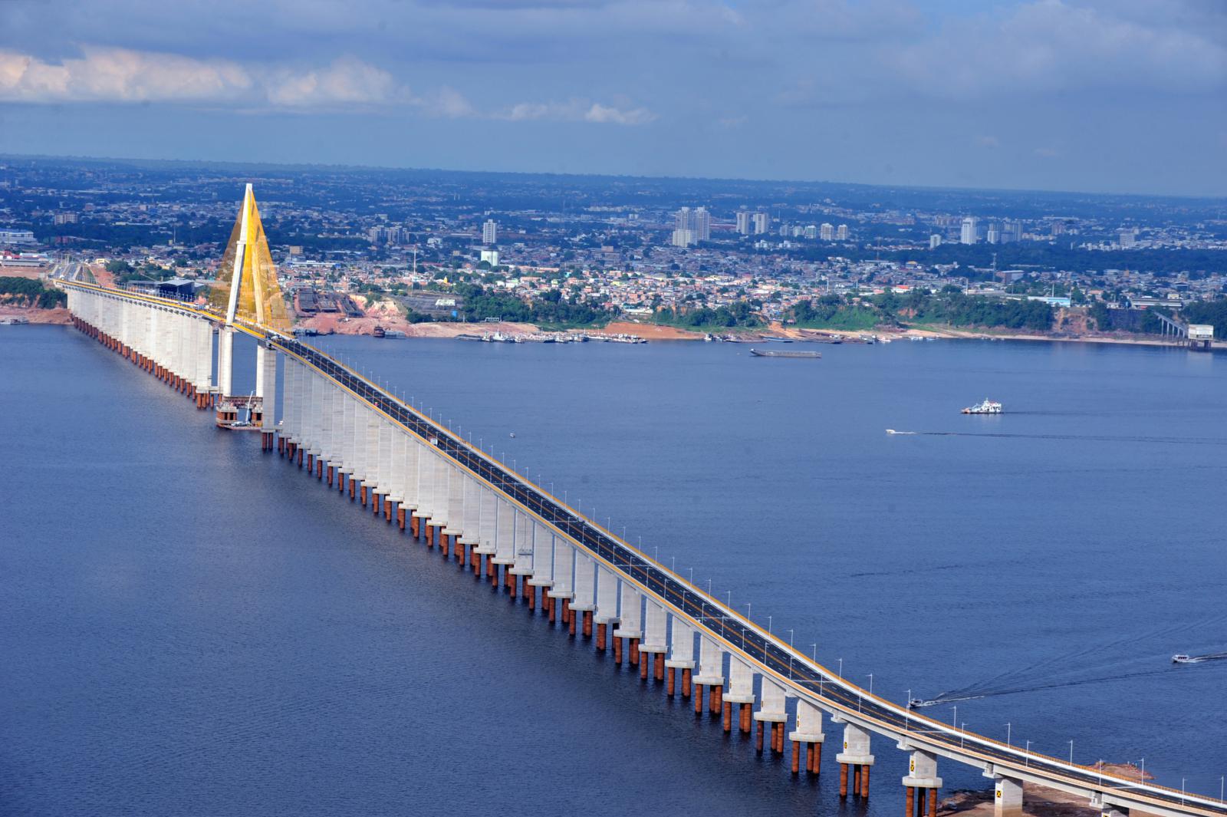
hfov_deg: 17.7
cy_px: 408
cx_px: 614
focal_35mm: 116
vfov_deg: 11.8
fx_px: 3951
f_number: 9
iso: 400
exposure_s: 1/800
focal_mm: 116
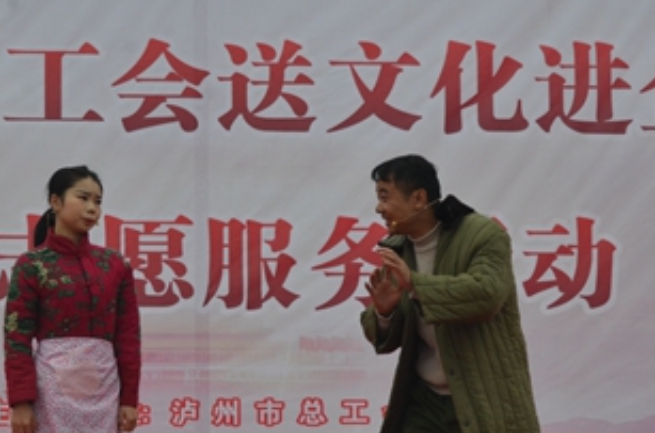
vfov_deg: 7.8
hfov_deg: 11.7
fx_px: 3194
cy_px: 253
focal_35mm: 176
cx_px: 258
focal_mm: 72
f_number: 13
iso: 1250
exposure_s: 1/500
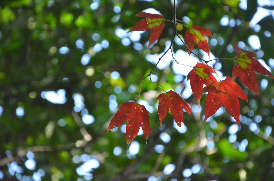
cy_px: 90
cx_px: 137
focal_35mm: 158
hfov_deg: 13.1
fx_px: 1196
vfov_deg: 8.7
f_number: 5.6
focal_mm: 105
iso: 6400
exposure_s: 1/1000
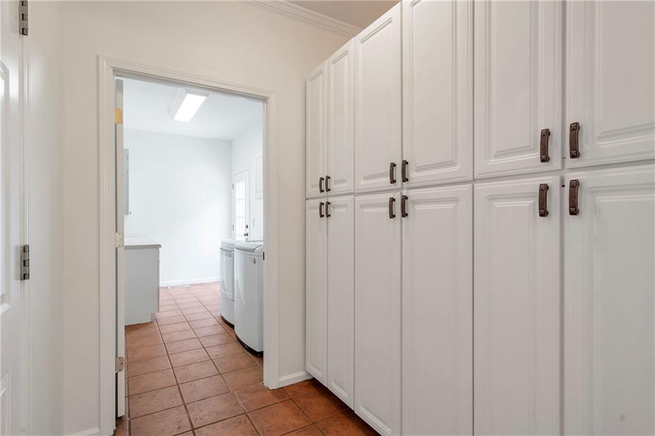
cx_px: 328
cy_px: 218
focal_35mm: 18
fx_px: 327
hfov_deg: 90.0
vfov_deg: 67.3
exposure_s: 1/8
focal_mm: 18
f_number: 8
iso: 320
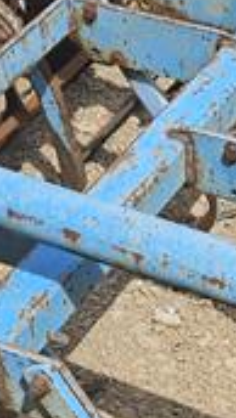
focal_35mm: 112
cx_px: 217
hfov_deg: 10.8
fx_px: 1244
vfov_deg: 18.9
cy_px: 350
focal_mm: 5.4
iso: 25
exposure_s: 1/2071
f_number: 1.8
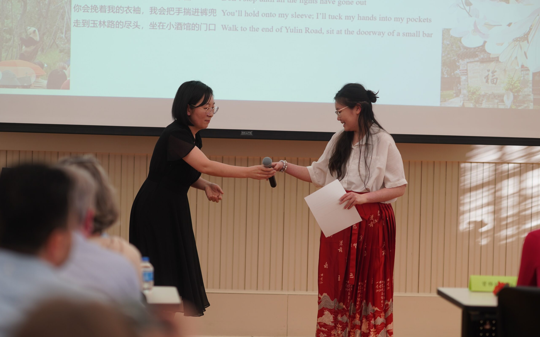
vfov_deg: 10.0
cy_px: 177
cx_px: 270
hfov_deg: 16.0
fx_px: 1921
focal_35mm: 131
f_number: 1.8
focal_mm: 85
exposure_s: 1/160
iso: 100
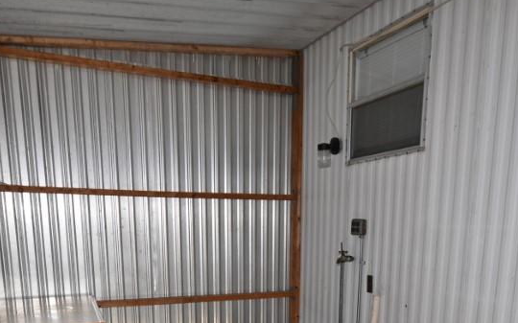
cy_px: 340
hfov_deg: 56.5
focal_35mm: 34
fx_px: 480
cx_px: 293
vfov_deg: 33.3
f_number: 4.5
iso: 100
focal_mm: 10
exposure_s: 1/60
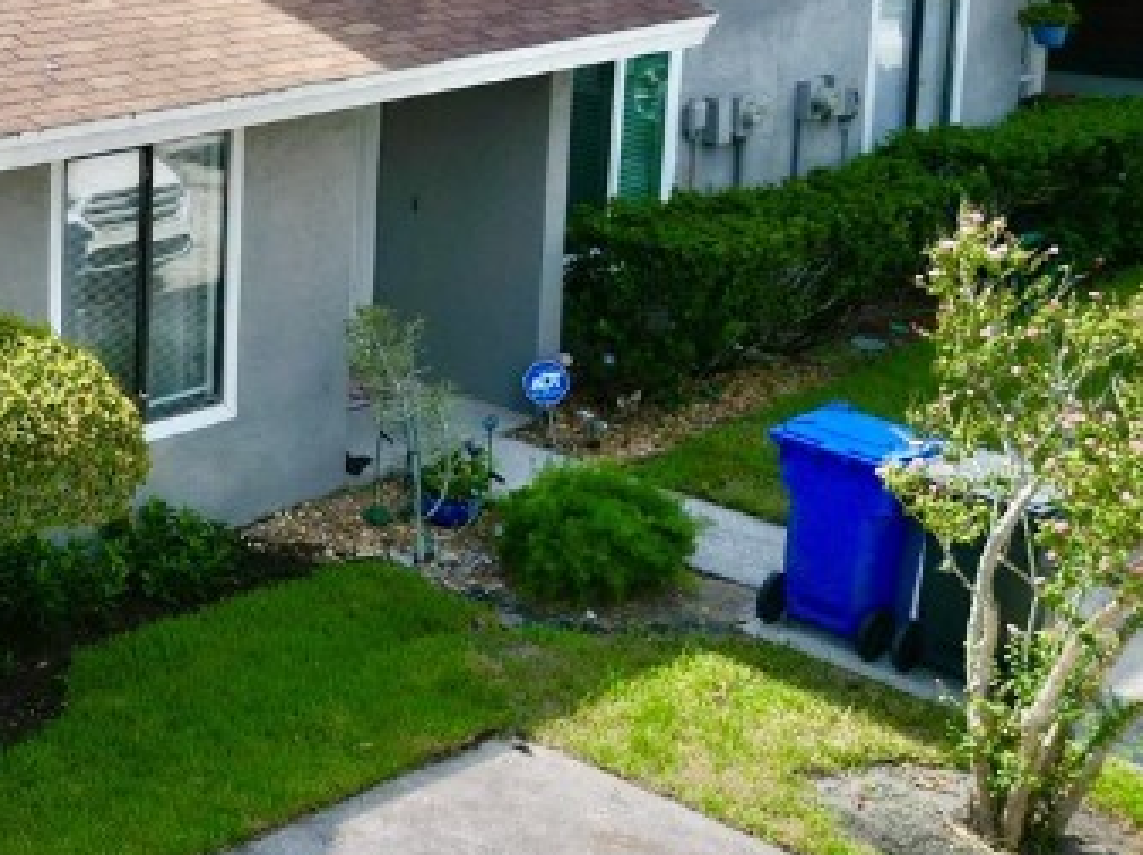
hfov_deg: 24.4
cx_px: -200
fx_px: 2408
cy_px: 146
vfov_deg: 19.9
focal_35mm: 73
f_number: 1.7
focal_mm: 6.72
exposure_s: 1/2500
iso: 120
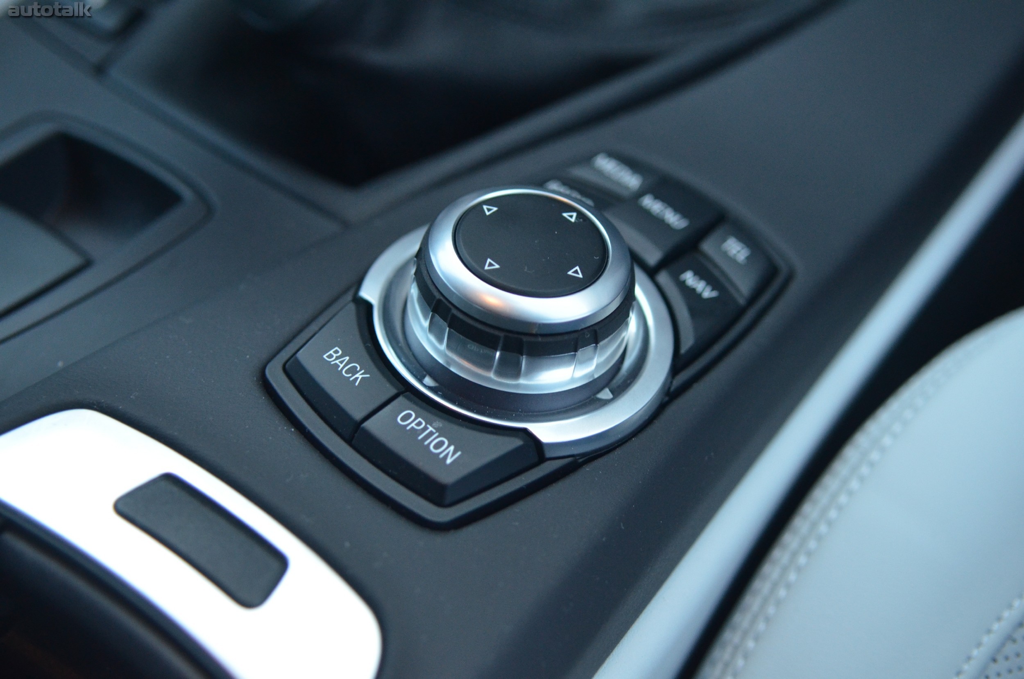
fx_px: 1320
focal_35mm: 46
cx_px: 512
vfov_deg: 28.8
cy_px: 340
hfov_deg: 42.4
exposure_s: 1/160
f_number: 2.8
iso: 1600
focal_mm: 31
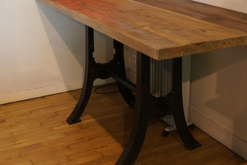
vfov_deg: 20.2
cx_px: 112
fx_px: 460
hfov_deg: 30.1
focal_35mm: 67
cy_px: 43
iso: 500
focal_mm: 26
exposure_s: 1/50
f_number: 4.5
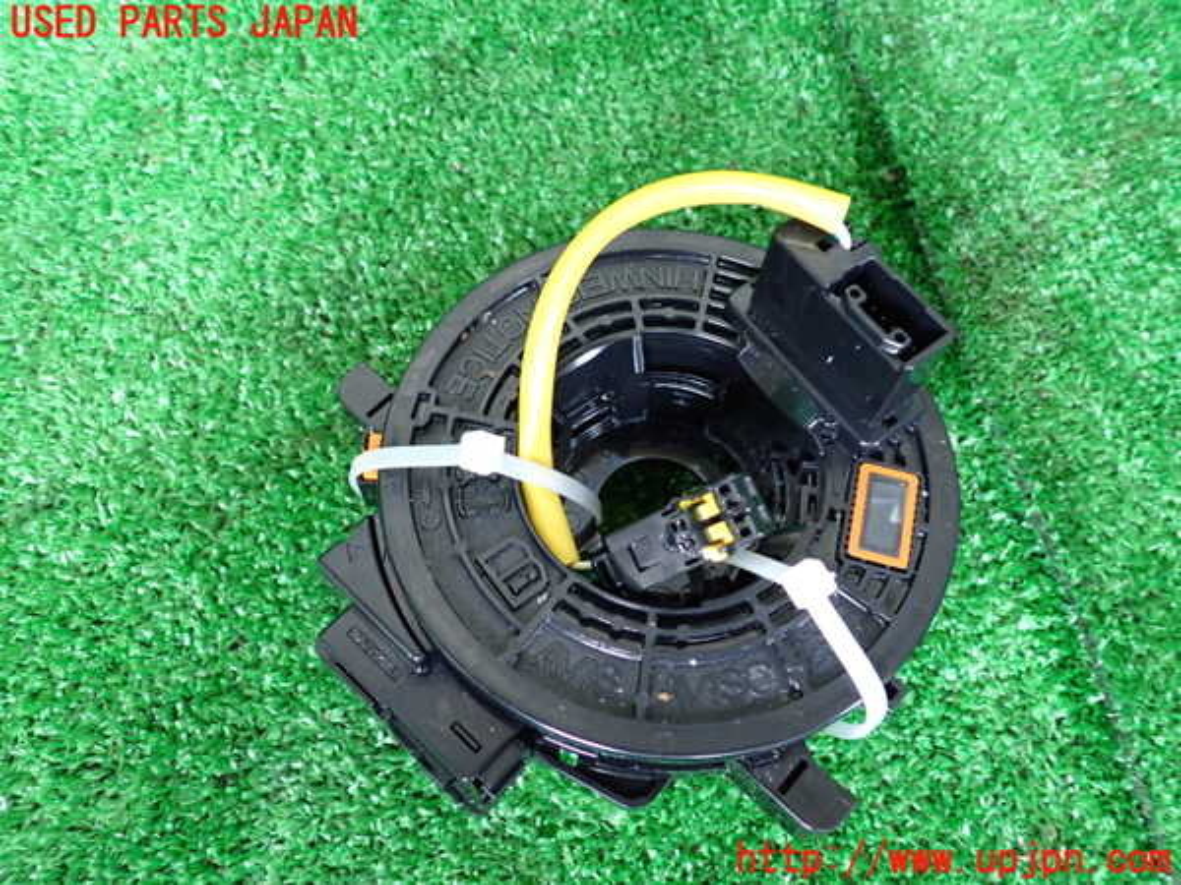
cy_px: 442
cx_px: 590
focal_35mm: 30
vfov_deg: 46.8
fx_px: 1024
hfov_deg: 60.0
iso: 640
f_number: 2.3
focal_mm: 5.4
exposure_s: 1/30
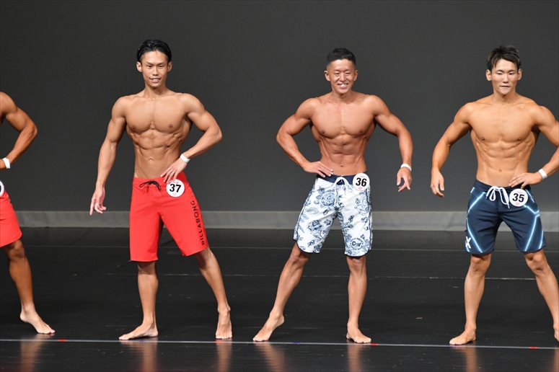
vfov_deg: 4.4
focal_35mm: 315
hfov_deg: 6.5
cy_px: 186
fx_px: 4889
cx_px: 280
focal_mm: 210
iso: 4000
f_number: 5.6
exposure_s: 1/400
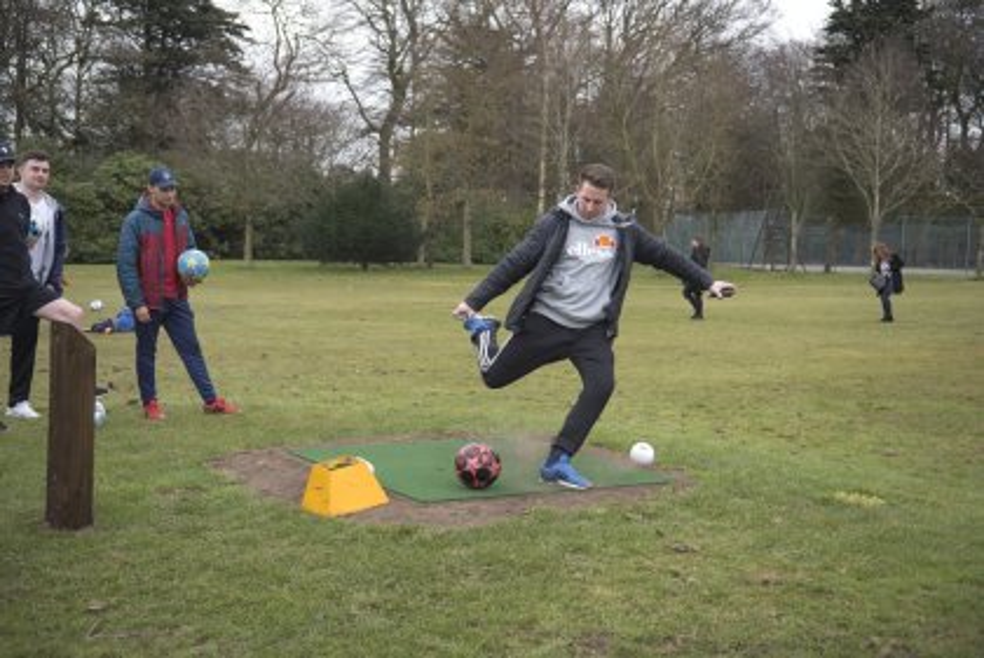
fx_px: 1313
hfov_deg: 41.1
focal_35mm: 48
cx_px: 492
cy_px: 329
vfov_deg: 28.1
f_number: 4
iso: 400
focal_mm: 48
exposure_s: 1/1000
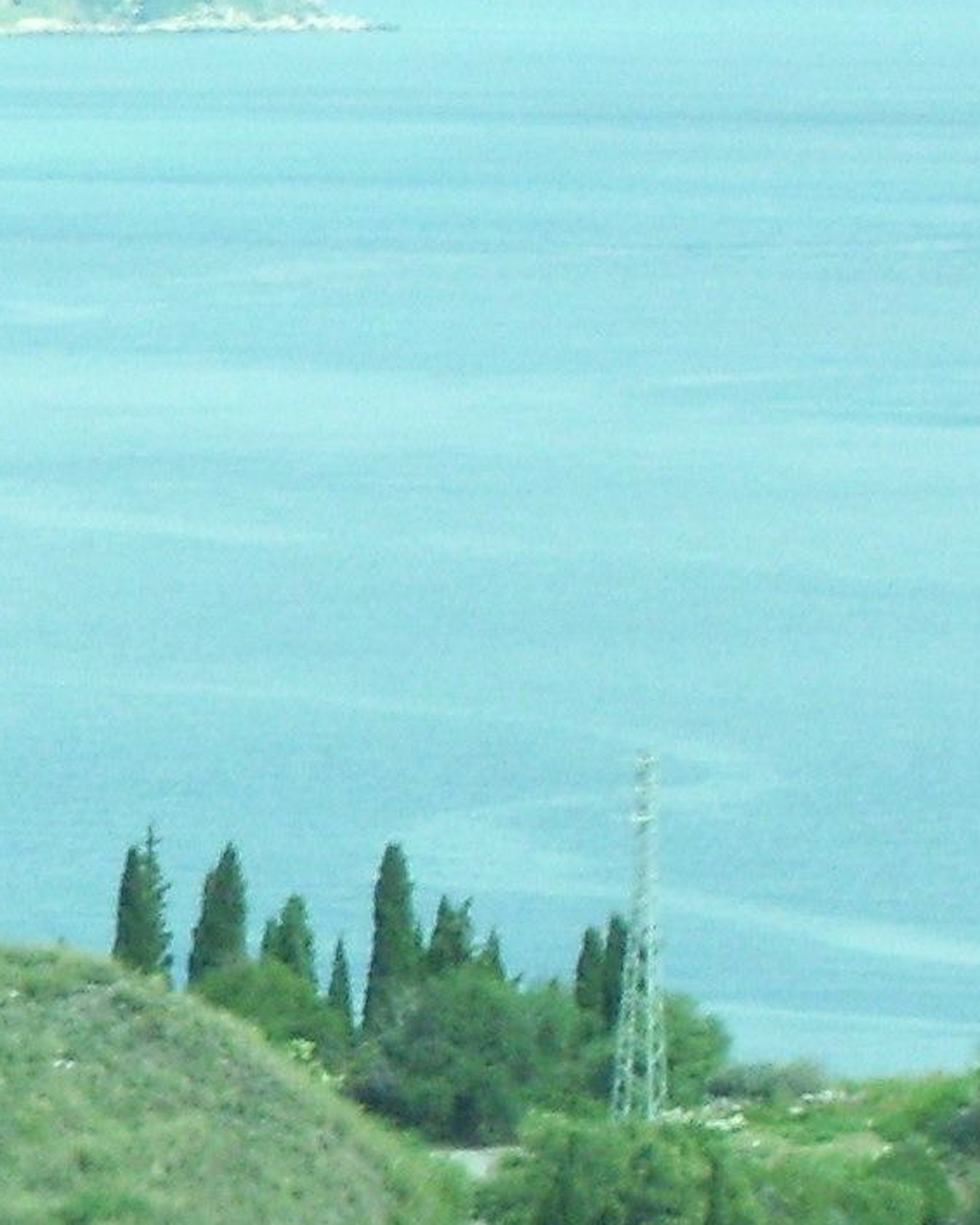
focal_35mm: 426
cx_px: -1101
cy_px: 1187
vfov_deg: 4.5
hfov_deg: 3.6
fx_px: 15441
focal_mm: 18
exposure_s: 1/250
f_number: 4.6
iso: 250
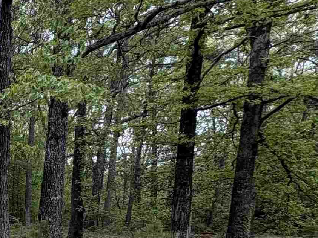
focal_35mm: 51
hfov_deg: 22.6
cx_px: -246
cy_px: 238
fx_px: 468
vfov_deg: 27.0
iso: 50
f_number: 2.2
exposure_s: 1/286
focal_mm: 2.22
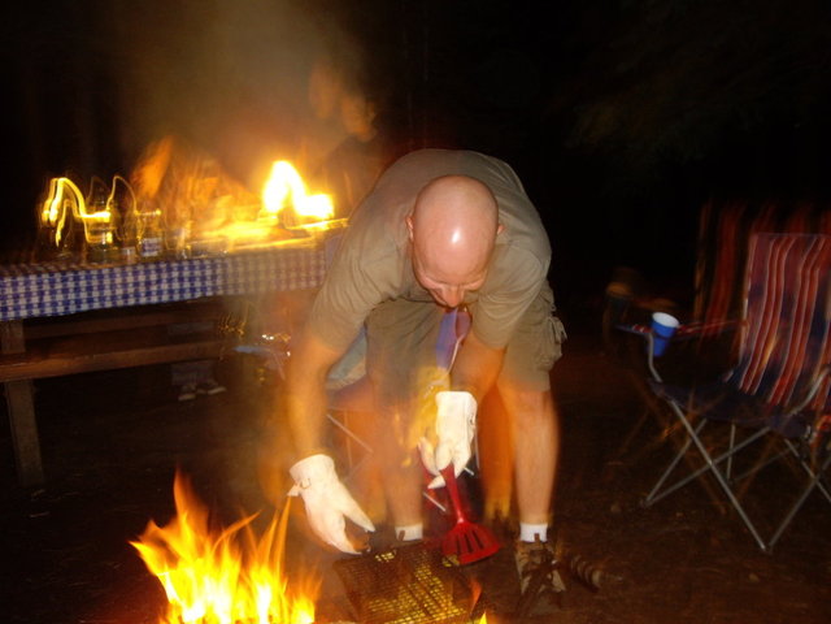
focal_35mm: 38
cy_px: 312
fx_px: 912
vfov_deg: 37.7
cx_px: 416
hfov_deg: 49.0
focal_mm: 6.2
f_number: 2.7
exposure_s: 1/1.67
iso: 100
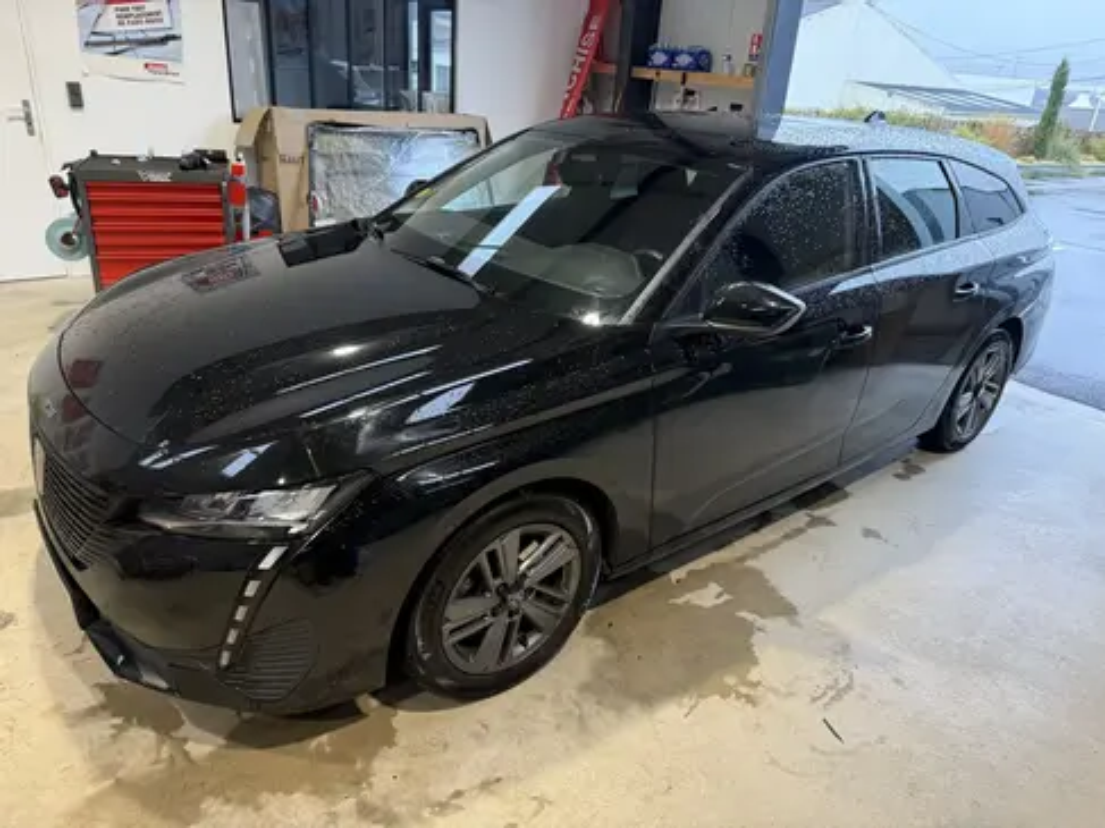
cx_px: 552
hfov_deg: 71.6
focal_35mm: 24
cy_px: 414
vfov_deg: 56.8
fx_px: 766
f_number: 1.78
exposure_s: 1/100
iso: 125
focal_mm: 6.76
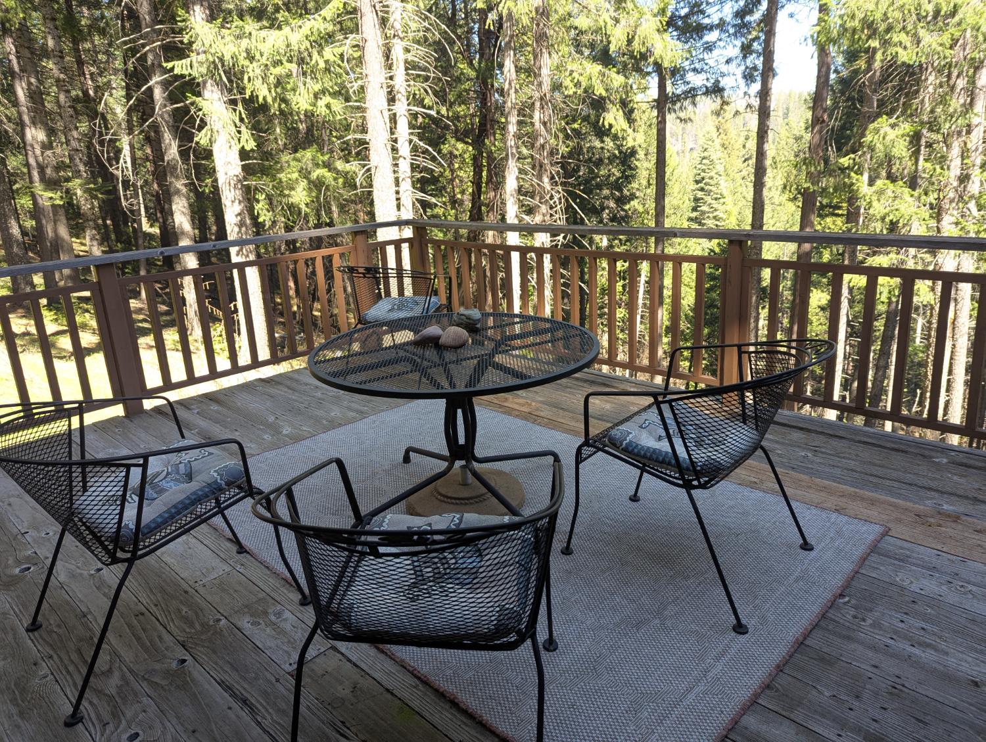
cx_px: 493
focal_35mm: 24
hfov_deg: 71.5
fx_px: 684
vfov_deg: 56.9
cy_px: 371
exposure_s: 1/136
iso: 38
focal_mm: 6.81
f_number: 1.85
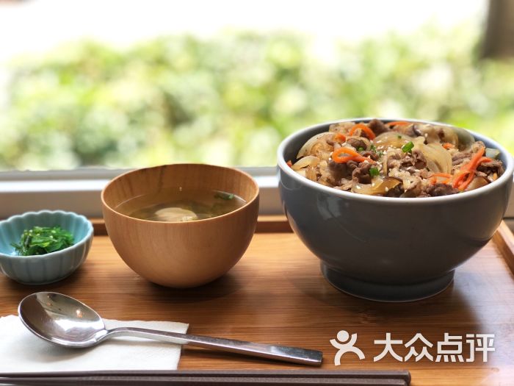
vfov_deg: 25.7
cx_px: 257
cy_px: 193
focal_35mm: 57
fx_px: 846
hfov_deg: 33.8
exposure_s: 1/100
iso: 25
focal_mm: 6.6
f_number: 2.8
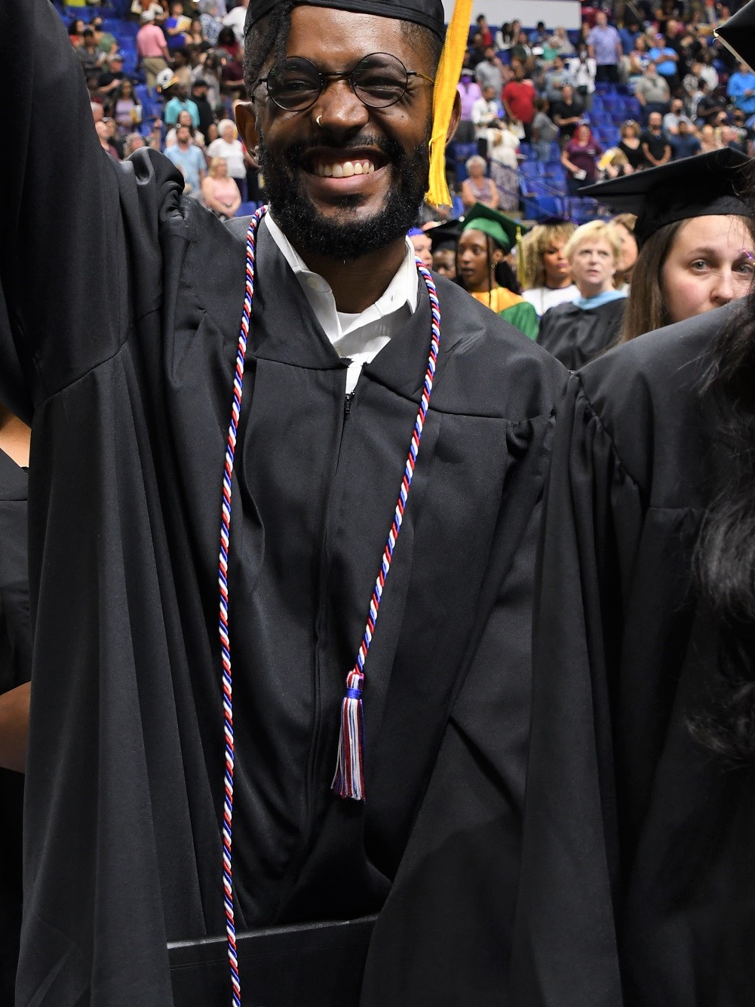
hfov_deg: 22.5
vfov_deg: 29.6
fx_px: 1891
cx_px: 252
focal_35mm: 65
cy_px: 321
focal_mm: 24
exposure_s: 1/80
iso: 1000
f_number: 5
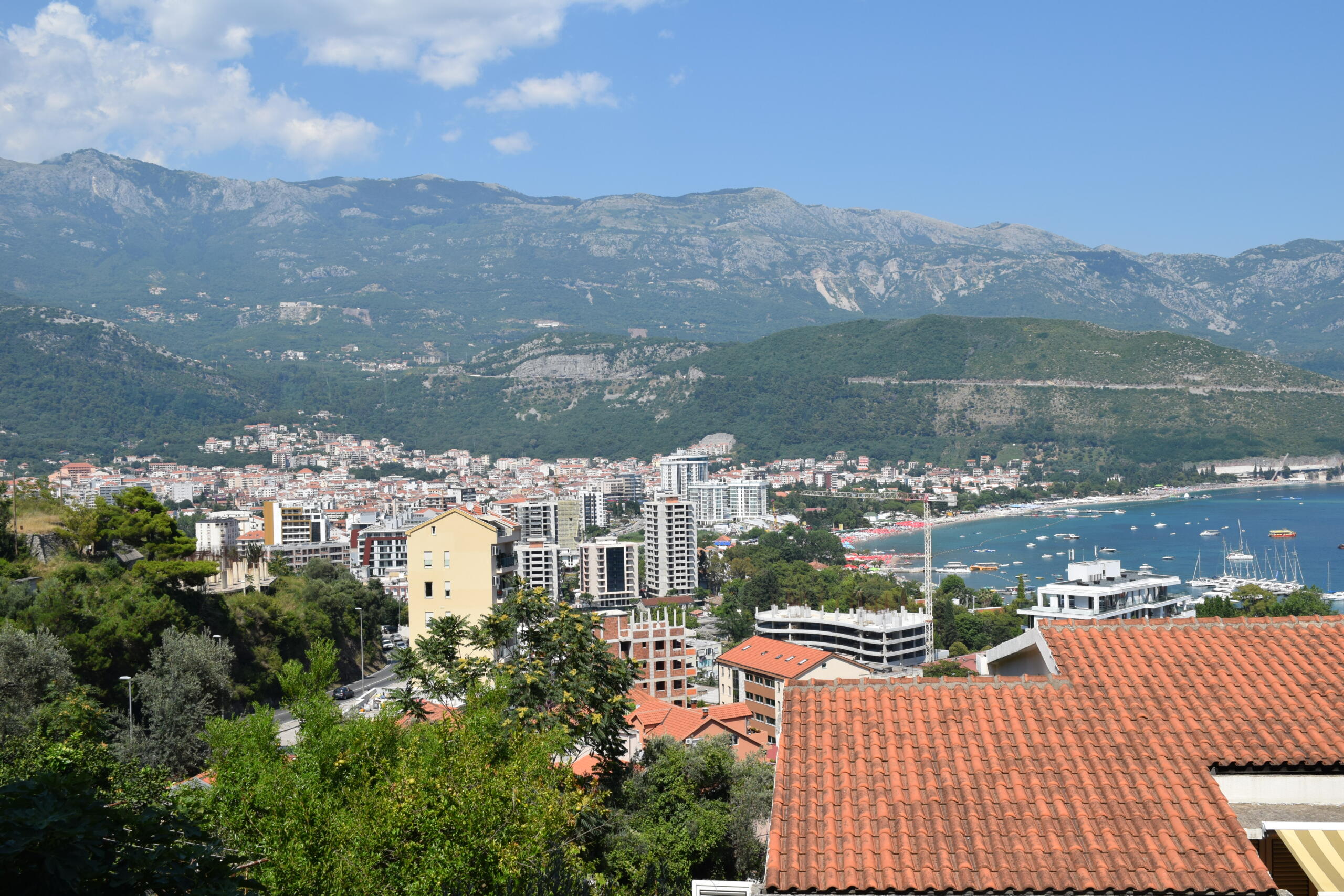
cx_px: 672
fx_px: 1344
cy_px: 448
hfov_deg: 53.1
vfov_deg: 36.9
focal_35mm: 36
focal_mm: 24
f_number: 10
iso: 200
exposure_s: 1/400
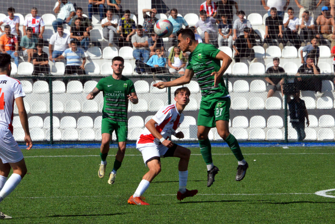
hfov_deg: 6.9
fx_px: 2793
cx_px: 168
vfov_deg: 4.6
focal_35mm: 300
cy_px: 112
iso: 5000
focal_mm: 300
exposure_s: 1/4000
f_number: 16
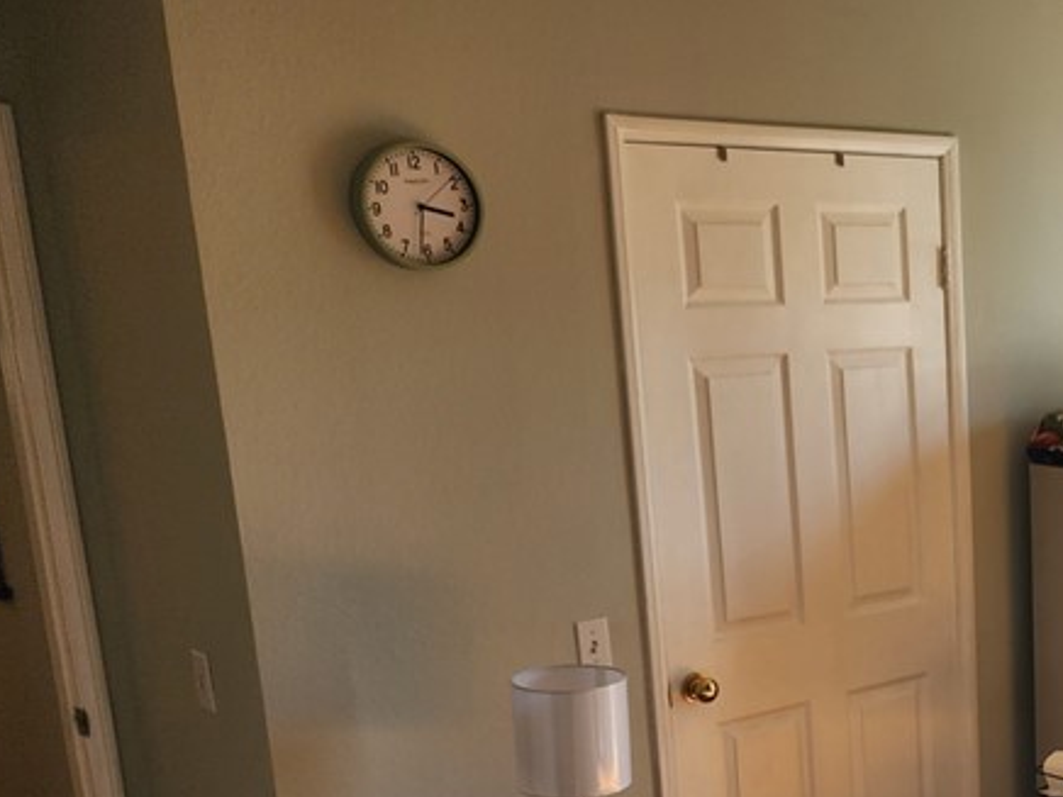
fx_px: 1658
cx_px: 1214
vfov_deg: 26.2
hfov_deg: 31.0
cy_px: 700
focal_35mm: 54
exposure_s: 1/180
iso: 32
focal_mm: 6.4
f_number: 1.8
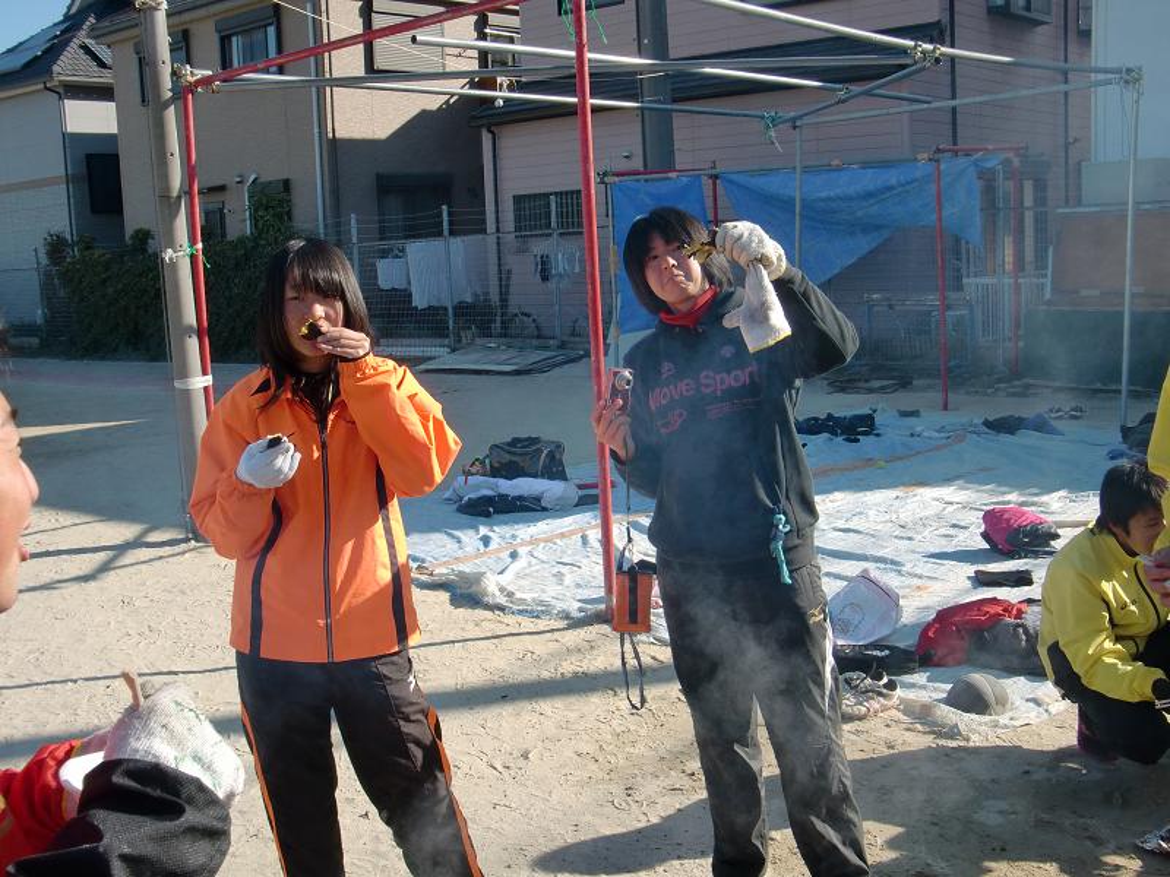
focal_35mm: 38
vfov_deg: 37.7
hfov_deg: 49.0
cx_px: 585
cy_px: 438
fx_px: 1284
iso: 64
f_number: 3.9
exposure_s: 1/400
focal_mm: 6.66
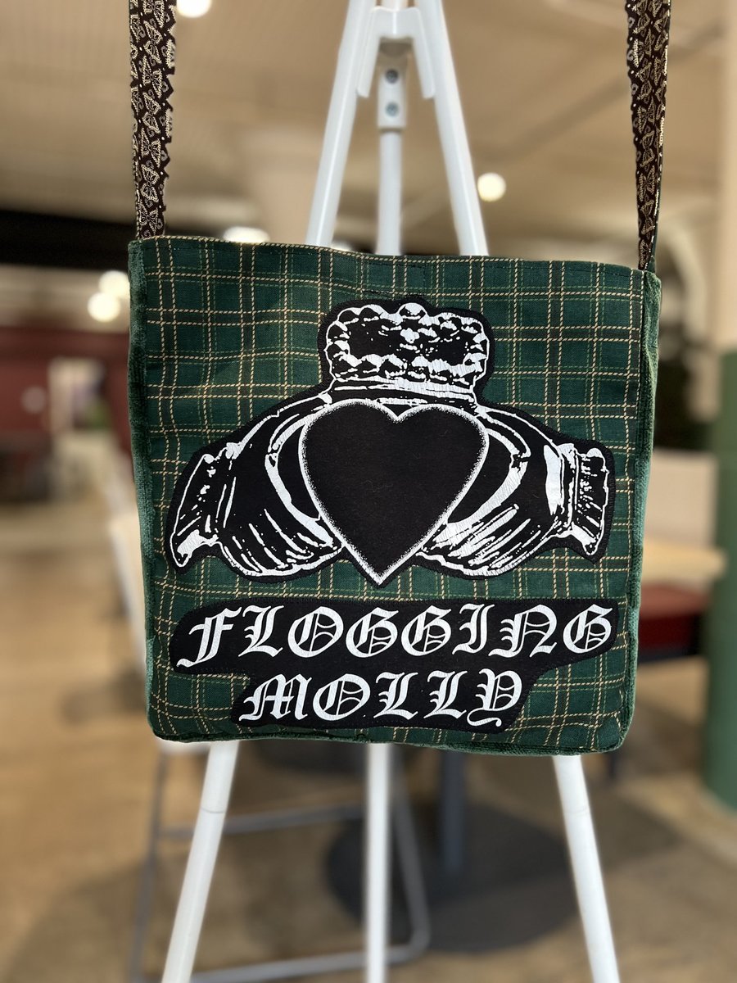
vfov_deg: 67.3
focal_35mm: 26
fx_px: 738
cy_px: 492
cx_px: 368
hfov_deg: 53.1
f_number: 1.5
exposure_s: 1/60
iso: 160
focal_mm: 5.7
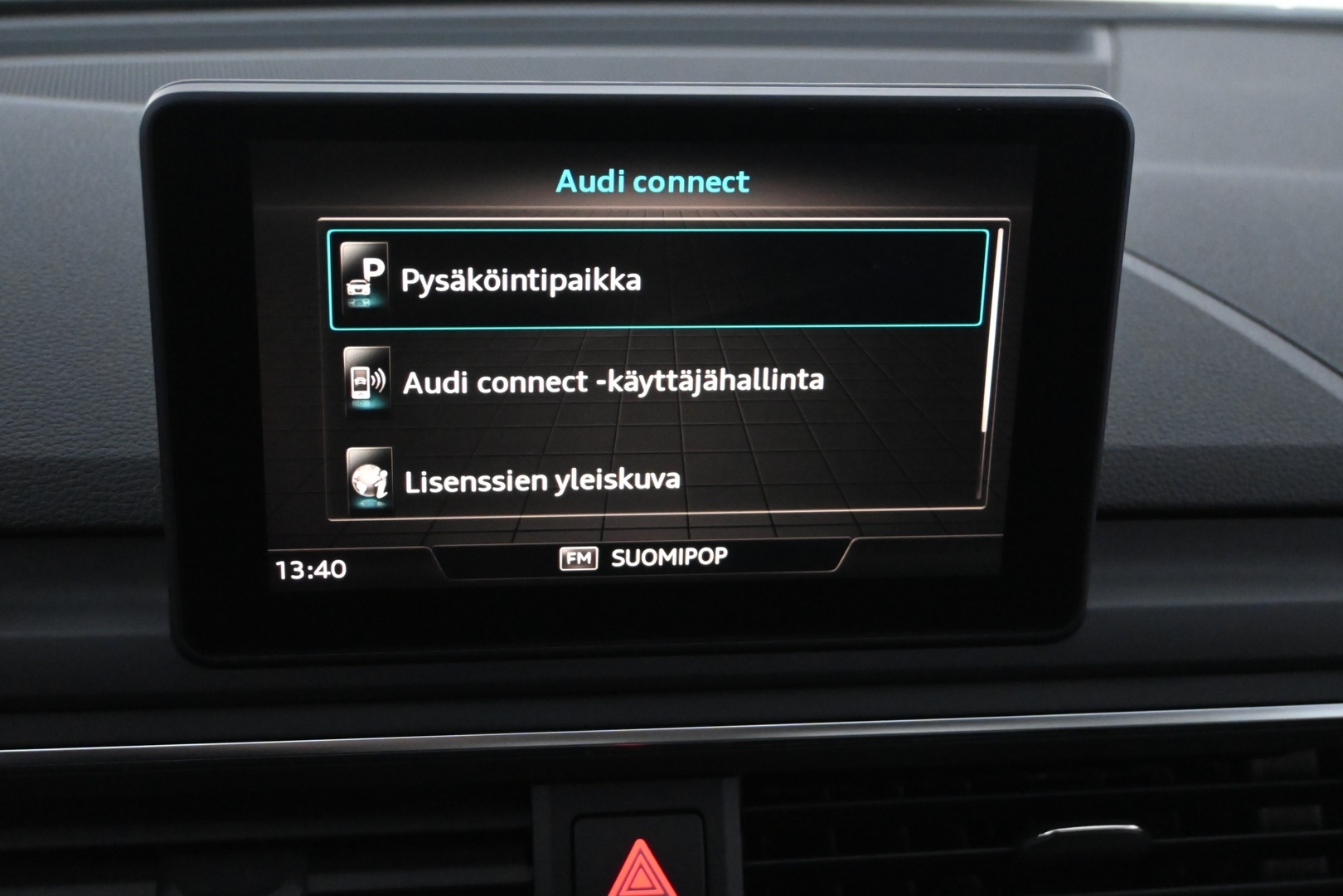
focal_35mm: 49
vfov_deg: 27.7
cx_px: 672
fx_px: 1819
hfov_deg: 40.5
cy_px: 448
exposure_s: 1/80
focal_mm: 32.5
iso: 6400
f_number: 5
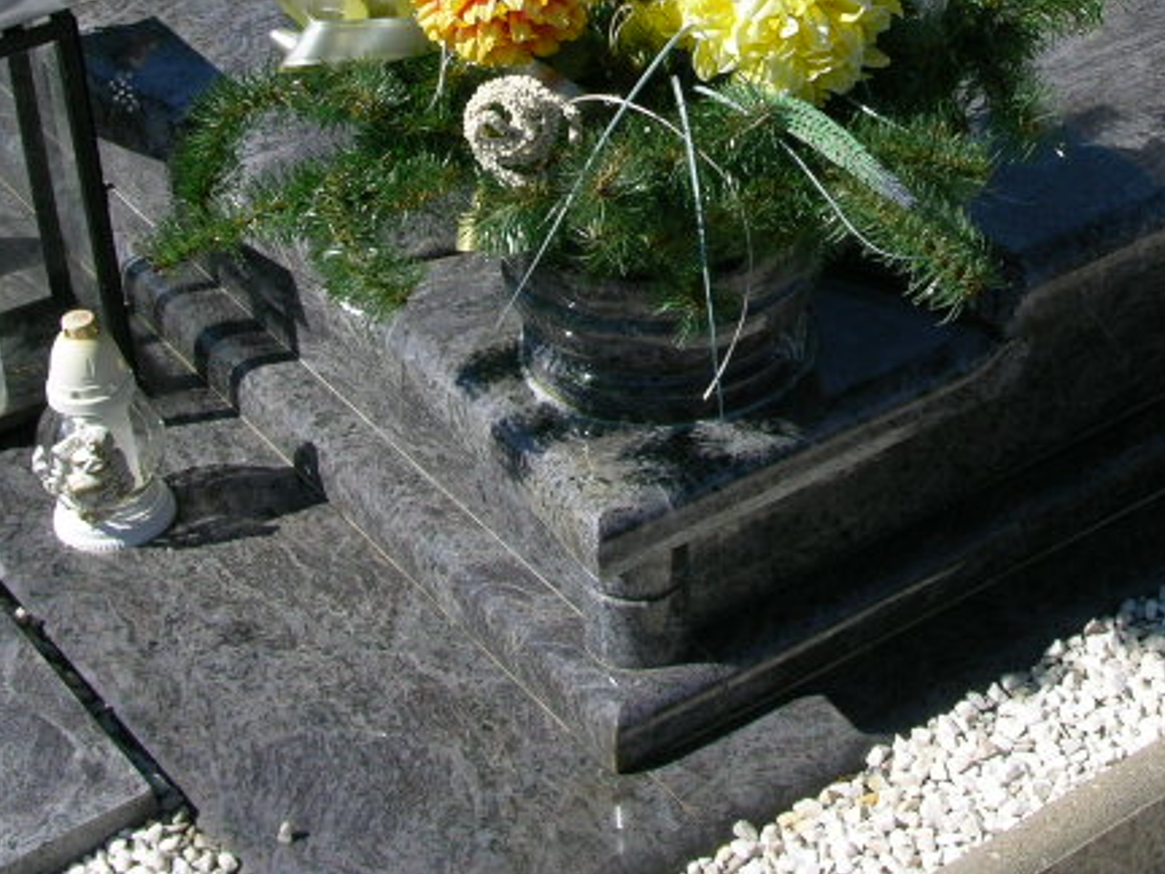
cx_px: 793
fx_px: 2793
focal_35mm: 83
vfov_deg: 17.3
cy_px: -30
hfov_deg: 23.4
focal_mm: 8.9
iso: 50
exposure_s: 1/234
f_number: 6.3
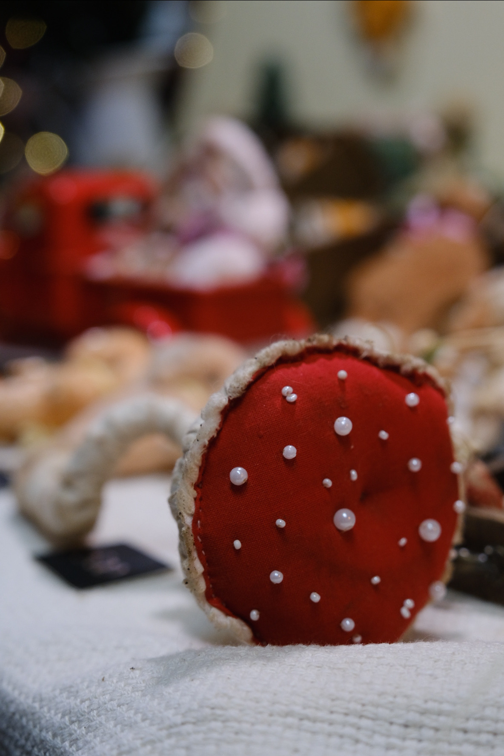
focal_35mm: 67
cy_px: 378
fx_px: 1407
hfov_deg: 20.3
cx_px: 252
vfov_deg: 30.1
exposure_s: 1/125
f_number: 4
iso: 1250
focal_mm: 44.7
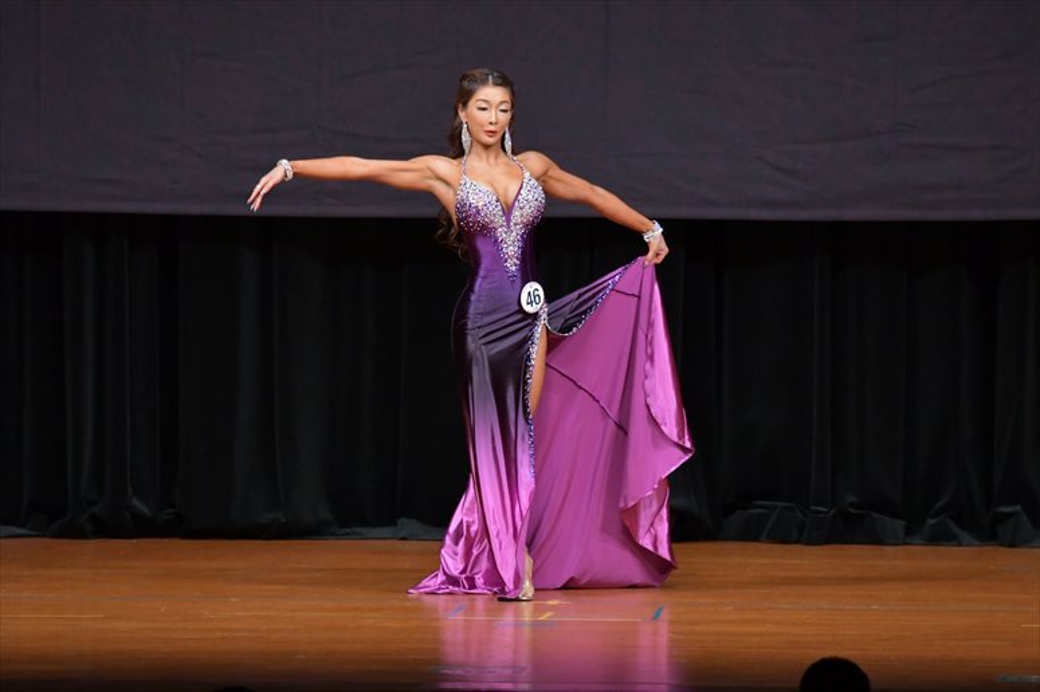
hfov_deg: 7.6
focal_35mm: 270
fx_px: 7796
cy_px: 346
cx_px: 520
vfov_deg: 5.1
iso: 4000
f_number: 5.6
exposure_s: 1/400
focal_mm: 180
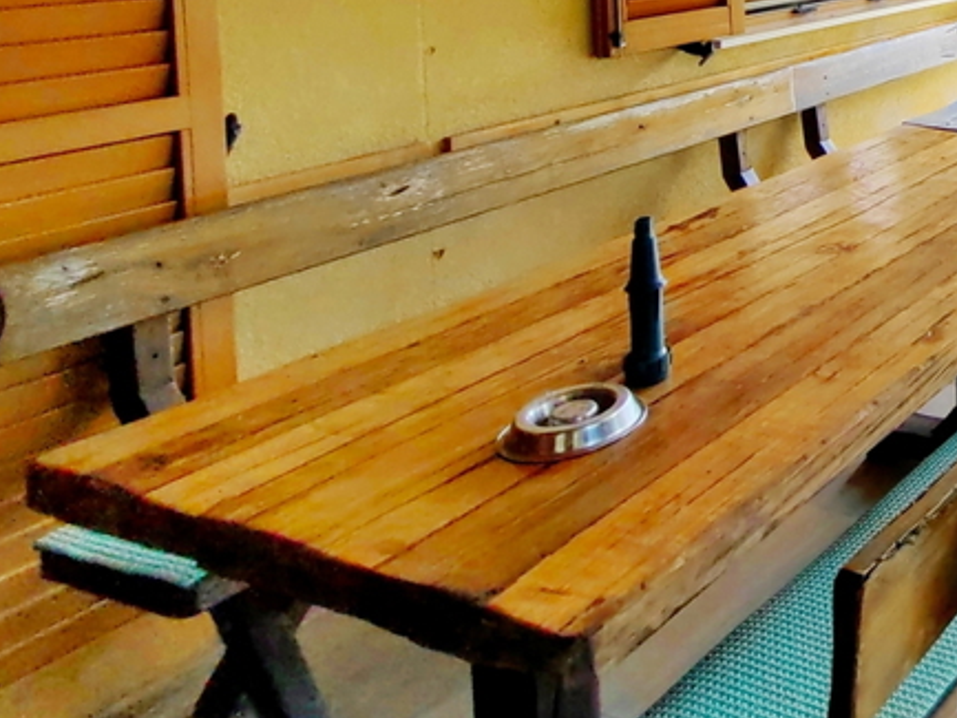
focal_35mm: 36
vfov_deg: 34.5
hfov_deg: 36.2
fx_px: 996
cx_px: 1213
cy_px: -62
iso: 50
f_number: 2.2
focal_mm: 1.76
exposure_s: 1/193
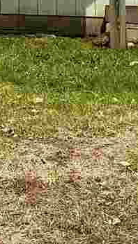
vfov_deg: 9.0
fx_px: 1483
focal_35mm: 228
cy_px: -229
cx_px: -298
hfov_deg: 5.0
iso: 80
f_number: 1.78
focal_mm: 6.76
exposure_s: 1/4975
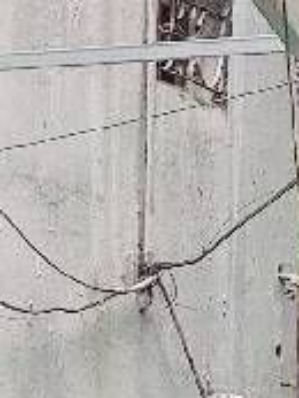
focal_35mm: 449
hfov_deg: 3.3
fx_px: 5165
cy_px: 699
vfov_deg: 4.4
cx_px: -485
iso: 64
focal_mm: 7.12
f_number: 2.4
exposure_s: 1/120
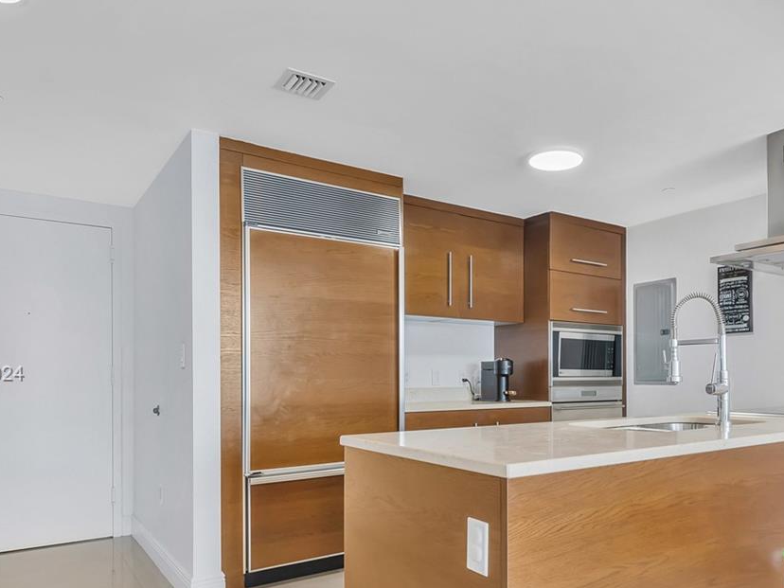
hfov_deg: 66.5
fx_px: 589
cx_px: 478
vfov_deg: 52.4
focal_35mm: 26
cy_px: 375
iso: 3200
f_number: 8
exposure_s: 1/30
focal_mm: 14
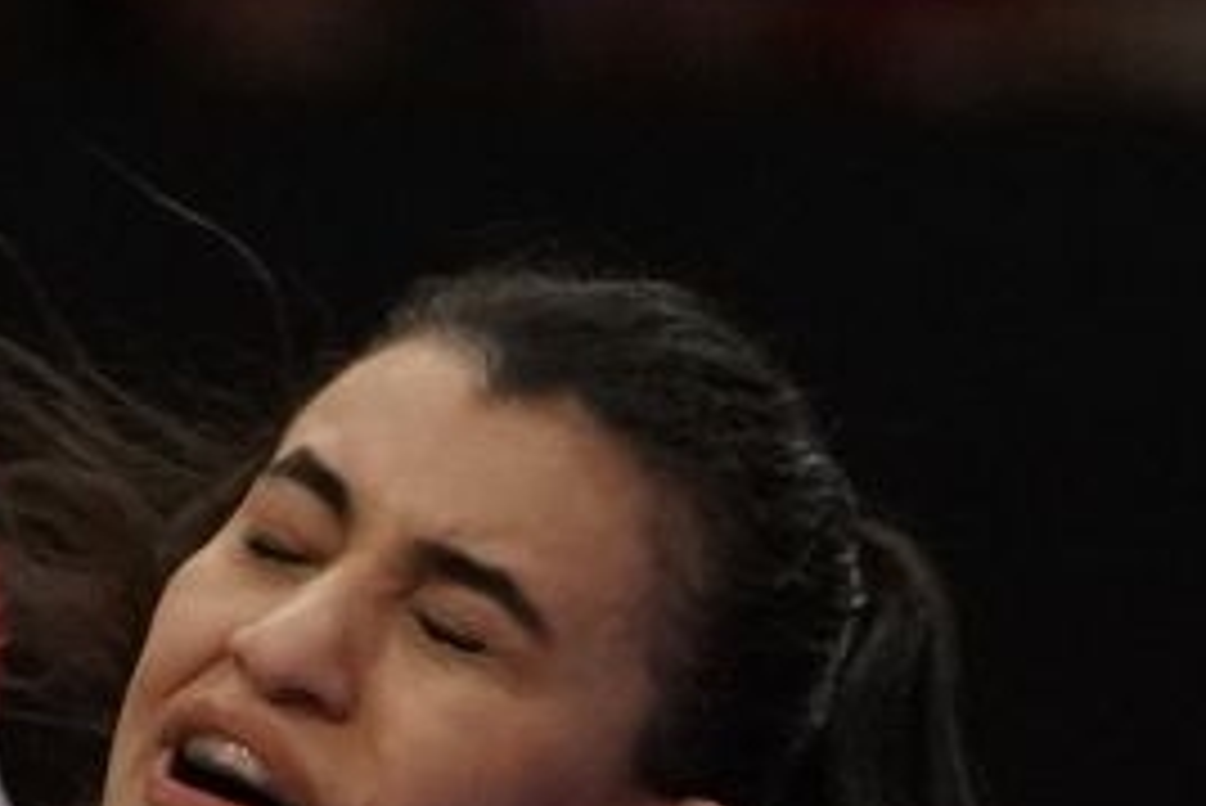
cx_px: -540
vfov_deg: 1.0
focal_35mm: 1342
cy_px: 1558
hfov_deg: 1.5
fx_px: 44979
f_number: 2.8
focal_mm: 200
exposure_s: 1/1000
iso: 4000
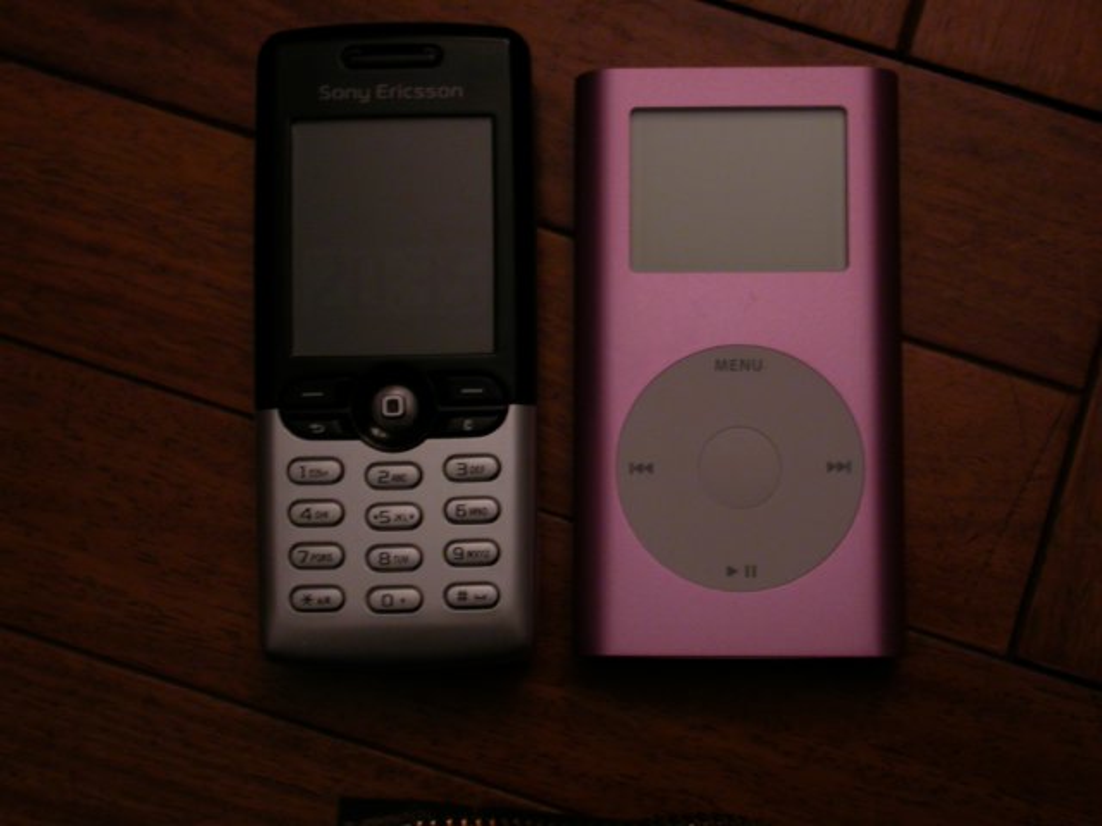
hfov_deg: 26.3
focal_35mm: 74
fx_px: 2356
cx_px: 551
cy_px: 413
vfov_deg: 19.9
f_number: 3.4
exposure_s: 1/17.2
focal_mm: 15.3
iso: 100
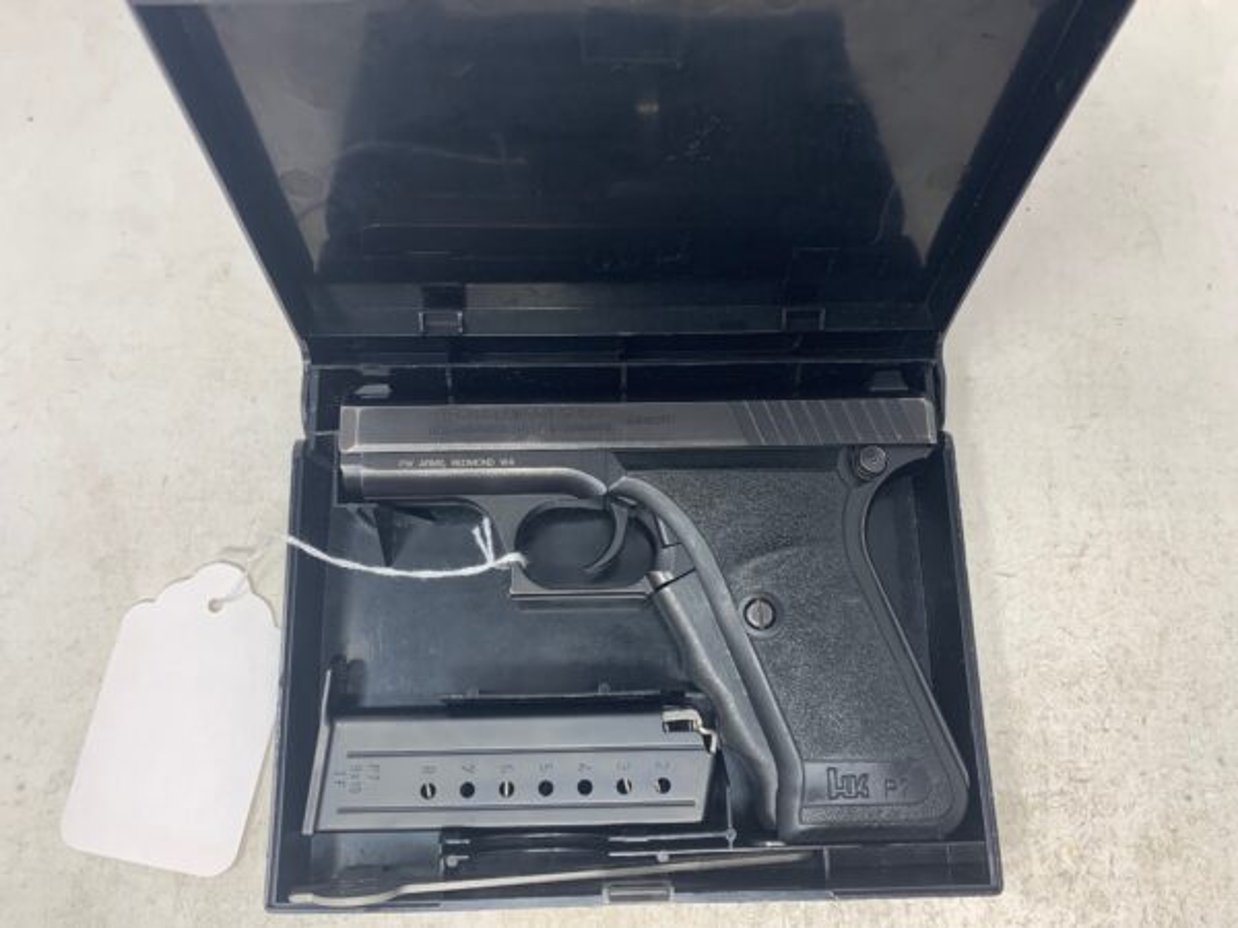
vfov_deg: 53.1
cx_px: 619
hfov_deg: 67.3
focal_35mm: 26
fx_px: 930
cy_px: 464
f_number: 1.8
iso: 50
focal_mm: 4.25
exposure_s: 1/120
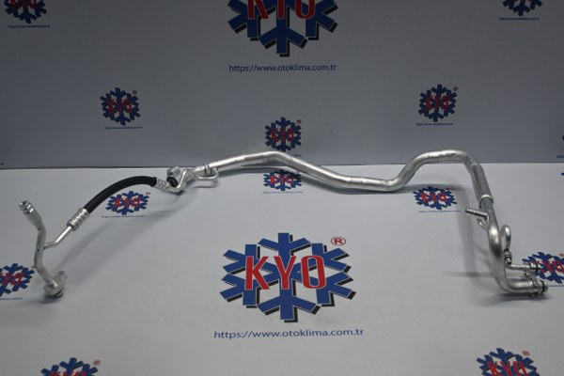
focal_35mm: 40
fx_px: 623
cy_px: 188
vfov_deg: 33.6
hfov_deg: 48.7
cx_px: 282
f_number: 4.5
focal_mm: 26.5
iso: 400
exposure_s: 1/125
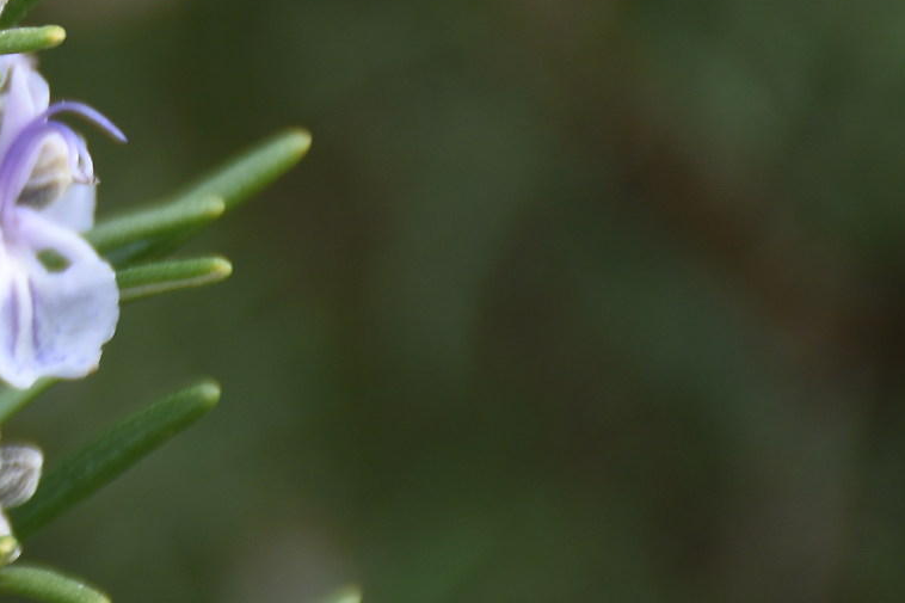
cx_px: -516
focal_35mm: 404
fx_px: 10143
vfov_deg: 3.4
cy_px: 59
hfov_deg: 5.1
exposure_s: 1/100
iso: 140
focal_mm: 85
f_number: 5.3
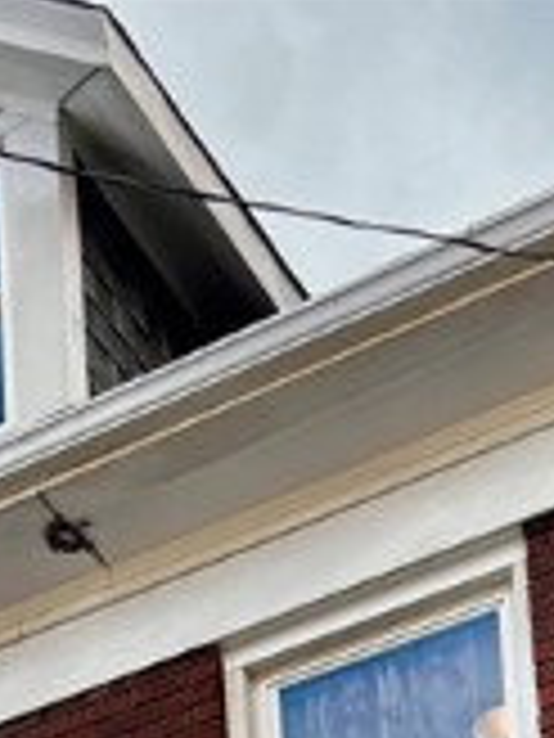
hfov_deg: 12.0
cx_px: 23
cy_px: 1719
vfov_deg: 12.8
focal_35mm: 122
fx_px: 2603
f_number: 1.6
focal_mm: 5.96
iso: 50
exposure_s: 1/400
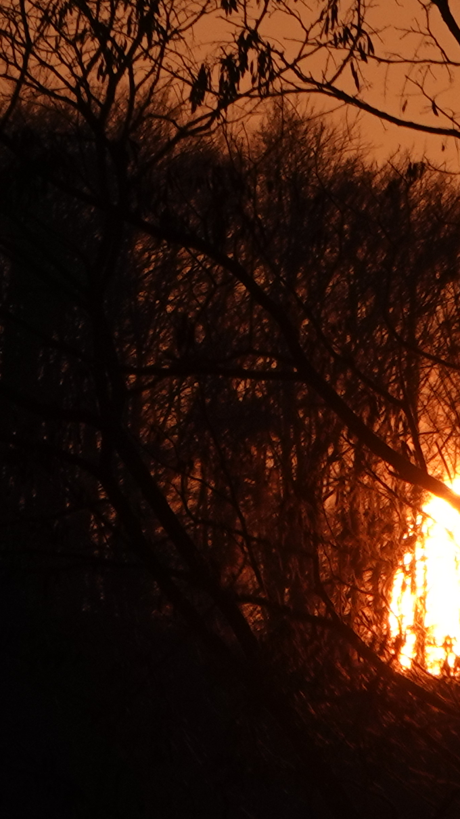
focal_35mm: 1370
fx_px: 29709
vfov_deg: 1.6
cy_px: -335
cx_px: 640
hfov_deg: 0.9
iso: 100
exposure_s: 1/1000
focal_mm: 105.83
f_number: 7.1
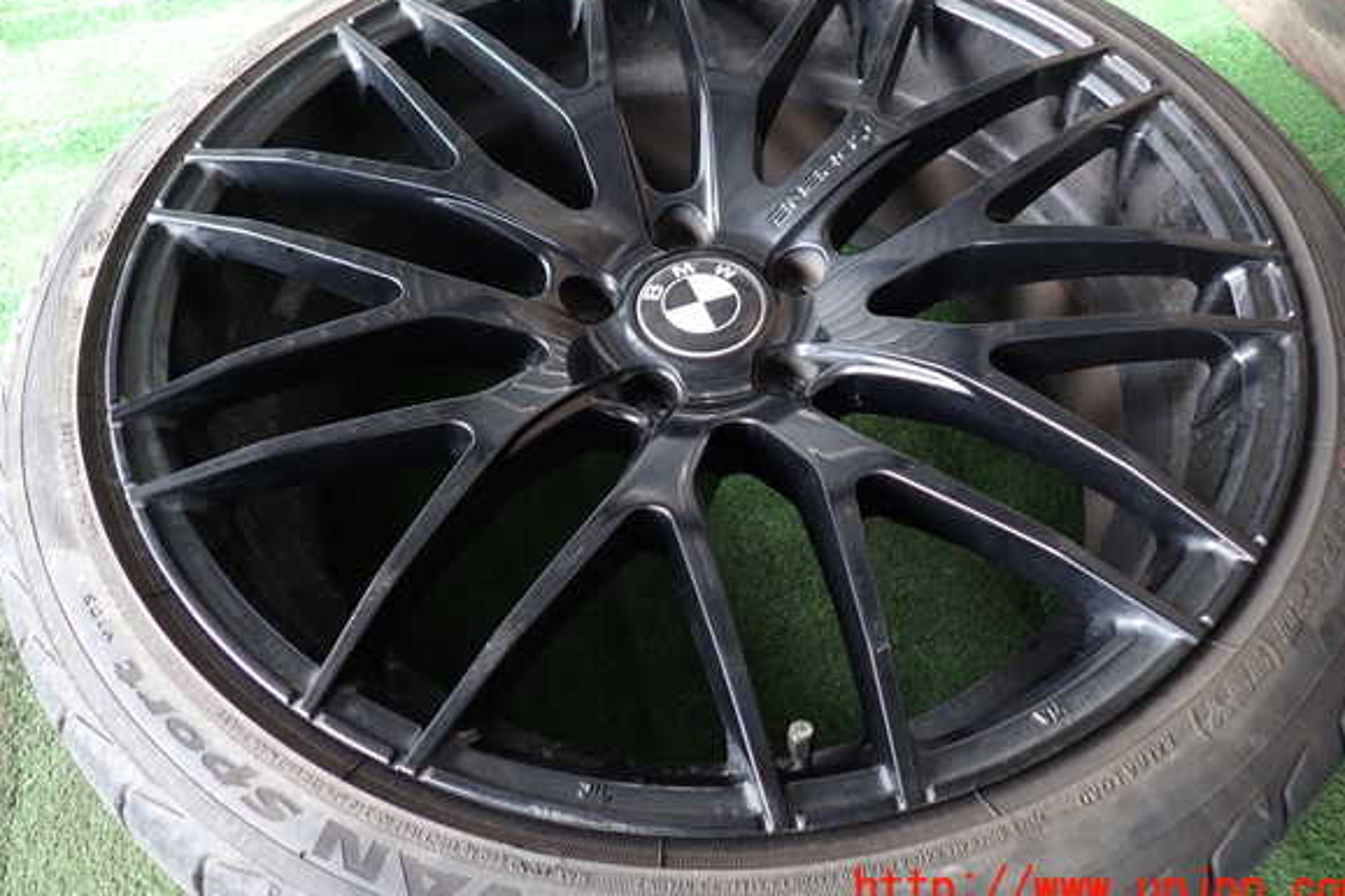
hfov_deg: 67.4
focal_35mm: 27
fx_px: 1008
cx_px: 682
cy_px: 396
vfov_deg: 47.8
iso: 160
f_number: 2
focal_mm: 4.5
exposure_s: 1/60
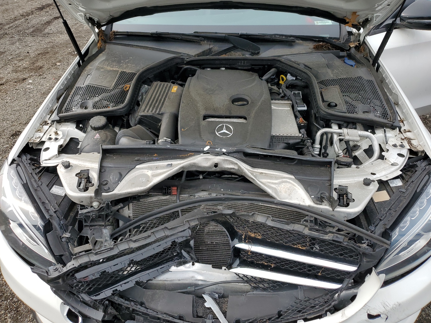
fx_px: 336
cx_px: 221
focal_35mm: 27
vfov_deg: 51.4
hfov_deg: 65.3
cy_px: 156
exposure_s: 1/833
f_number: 1.5
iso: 50
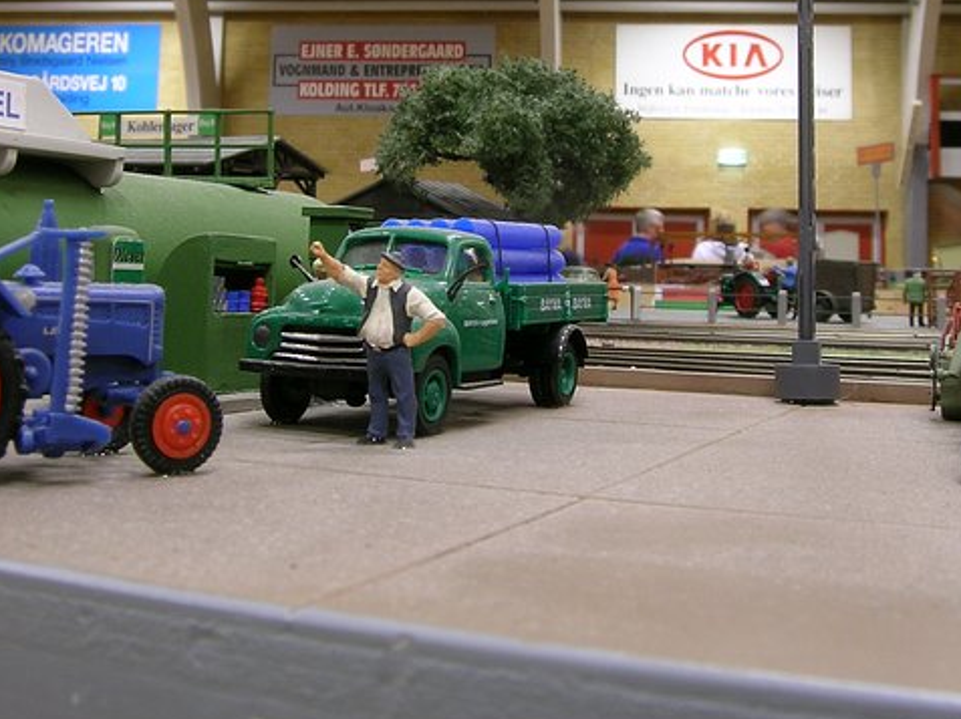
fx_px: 1304
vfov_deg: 30.2
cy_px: 159
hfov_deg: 40.4
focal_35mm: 47
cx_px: 510
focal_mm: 5.8
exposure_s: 1.64
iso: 50
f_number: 7.9
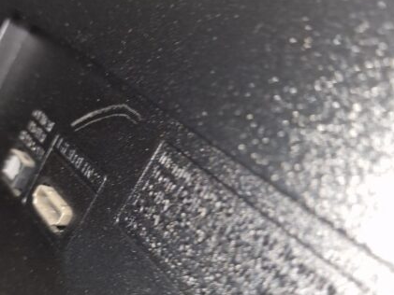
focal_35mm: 28
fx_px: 319
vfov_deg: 49.6
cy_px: 169
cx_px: 180
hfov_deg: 63.3
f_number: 1.8
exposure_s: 1/16
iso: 341
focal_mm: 6.4
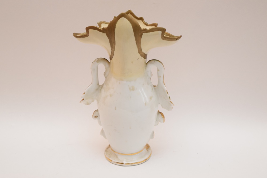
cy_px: 89
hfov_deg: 24.6
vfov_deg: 16.6
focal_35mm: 82
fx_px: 612
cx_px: 134
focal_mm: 55
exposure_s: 1/60
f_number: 5.6
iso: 1100
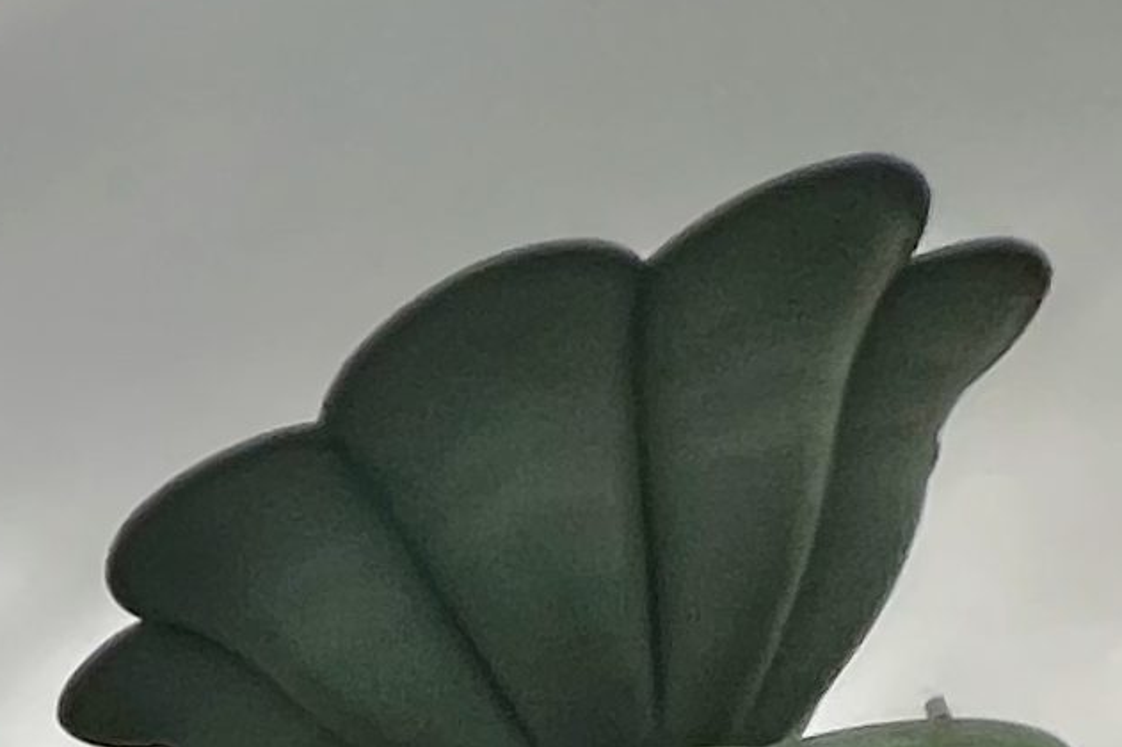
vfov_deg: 11.5
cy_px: 2058
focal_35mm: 86
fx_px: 2679
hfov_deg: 12.9
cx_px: -1950
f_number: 1.8
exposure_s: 1/99
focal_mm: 1.57
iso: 160
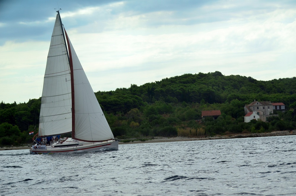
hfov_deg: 19.5
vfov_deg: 13.0
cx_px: 148
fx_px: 861
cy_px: 98
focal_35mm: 105
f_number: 4.5
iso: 640
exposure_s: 1/4000
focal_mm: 70
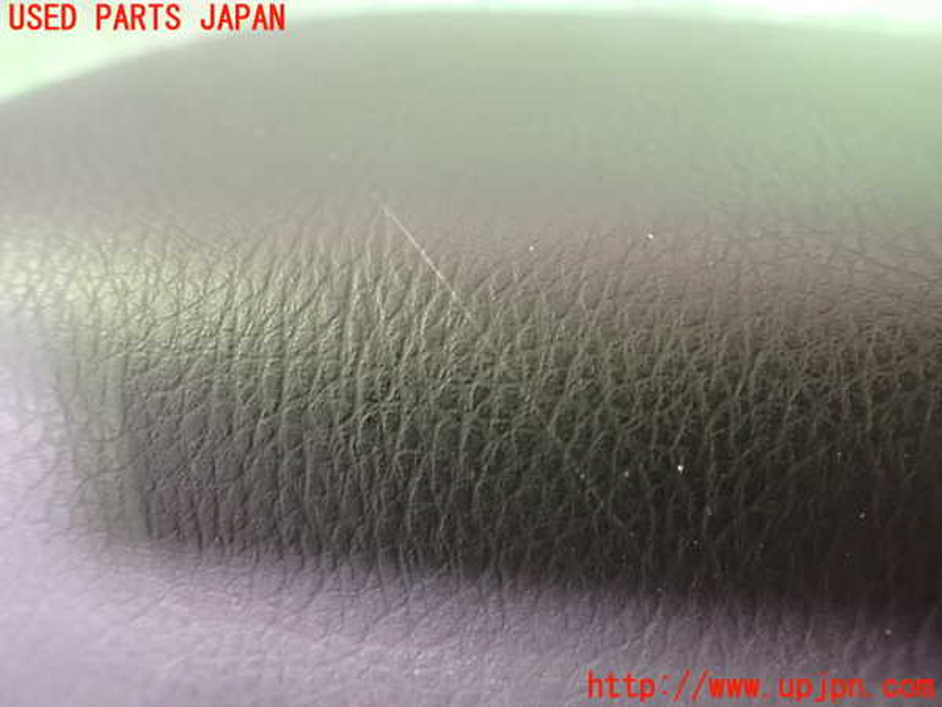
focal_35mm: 30
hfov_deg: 60.0
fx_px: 816
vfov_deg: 46.8
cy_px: 354
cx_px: 471
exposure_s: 1/20
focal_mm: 5.4
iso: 1600
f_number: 2.3
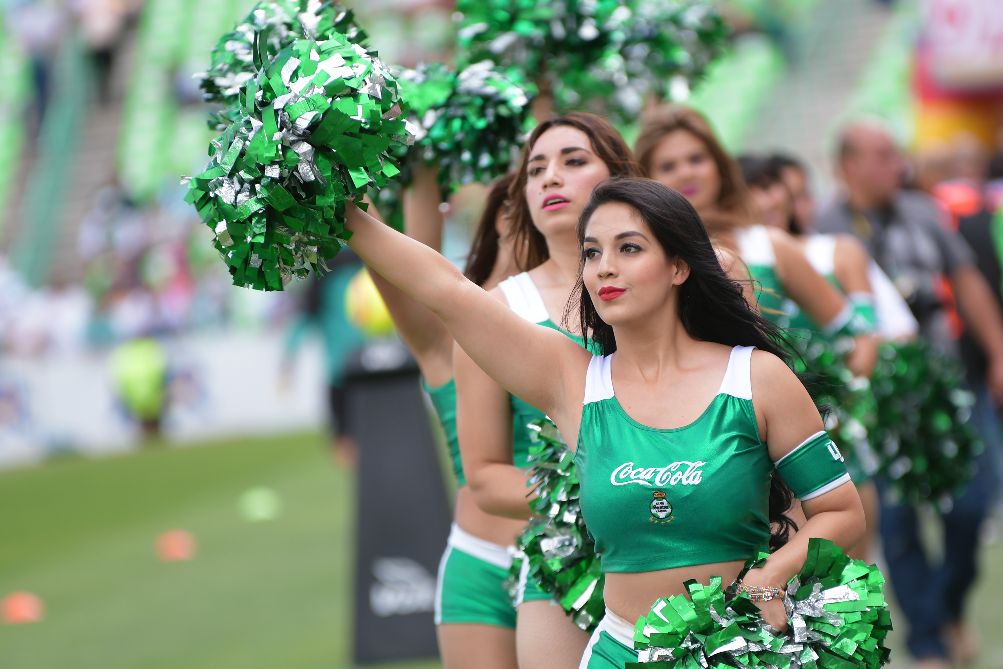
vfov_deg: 4.6
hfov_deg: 6.9
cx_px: 502
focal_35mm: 300
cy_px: 334
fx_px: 8358
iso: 200
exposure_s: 1/500
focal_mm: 200
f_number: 2.8
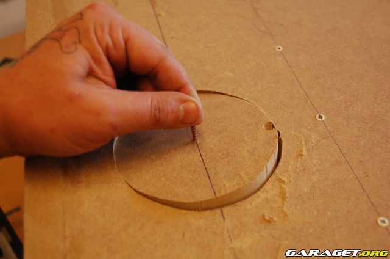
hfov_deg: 41.2
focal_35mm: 48
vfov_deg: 28.0
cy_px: 130
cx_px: 195
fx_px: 519
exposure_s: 1/30
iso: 720
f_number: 4.5
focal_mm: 32
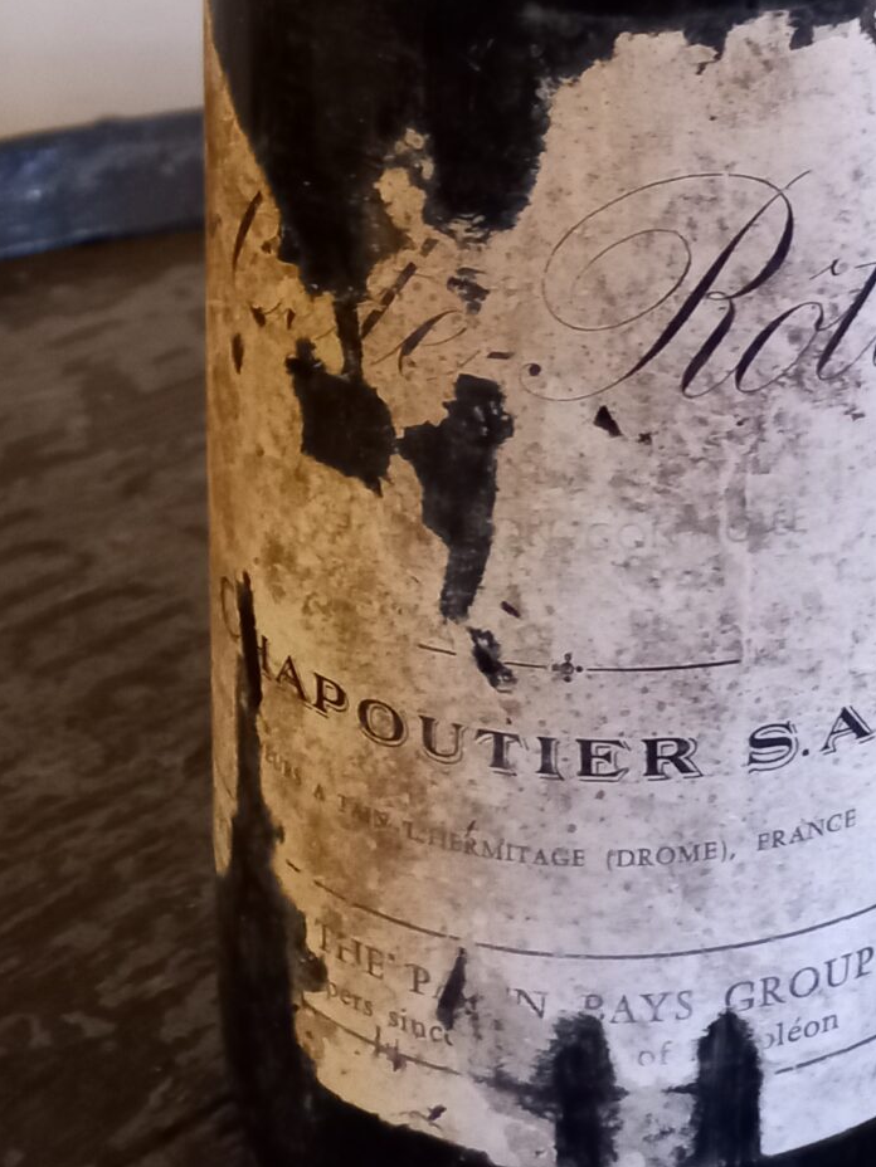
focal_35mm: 69
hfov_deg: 21.1
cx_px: 678
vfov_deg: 24.0
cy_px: -430
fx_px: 2328
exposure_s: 1/20
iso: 400
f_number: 2
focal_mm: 4.6
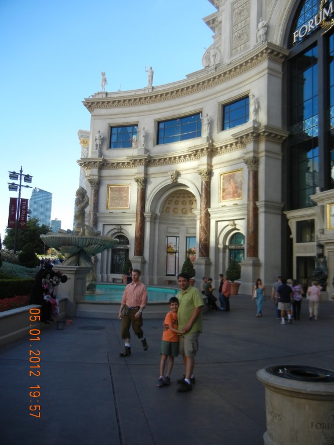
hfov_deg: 46.8
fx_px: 386
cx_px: 167
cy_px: 222
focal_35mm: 30
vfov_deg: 60.0
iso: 160
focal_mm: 5.4
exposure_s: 1/385
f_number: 3.5
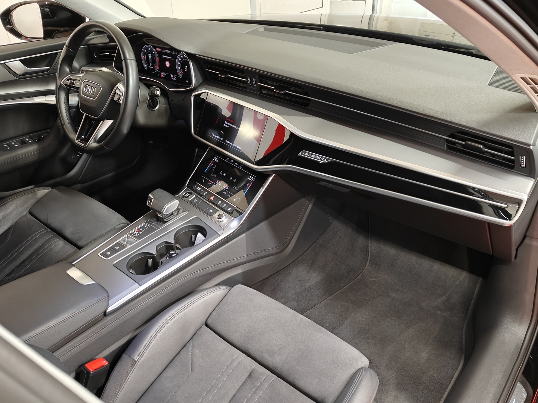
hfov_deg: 61.7
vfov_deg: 48.2
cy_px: 202
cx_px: 269
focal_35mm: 29
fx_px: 451
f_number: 1.8
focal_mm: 5.59
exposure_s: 1/33
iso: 160
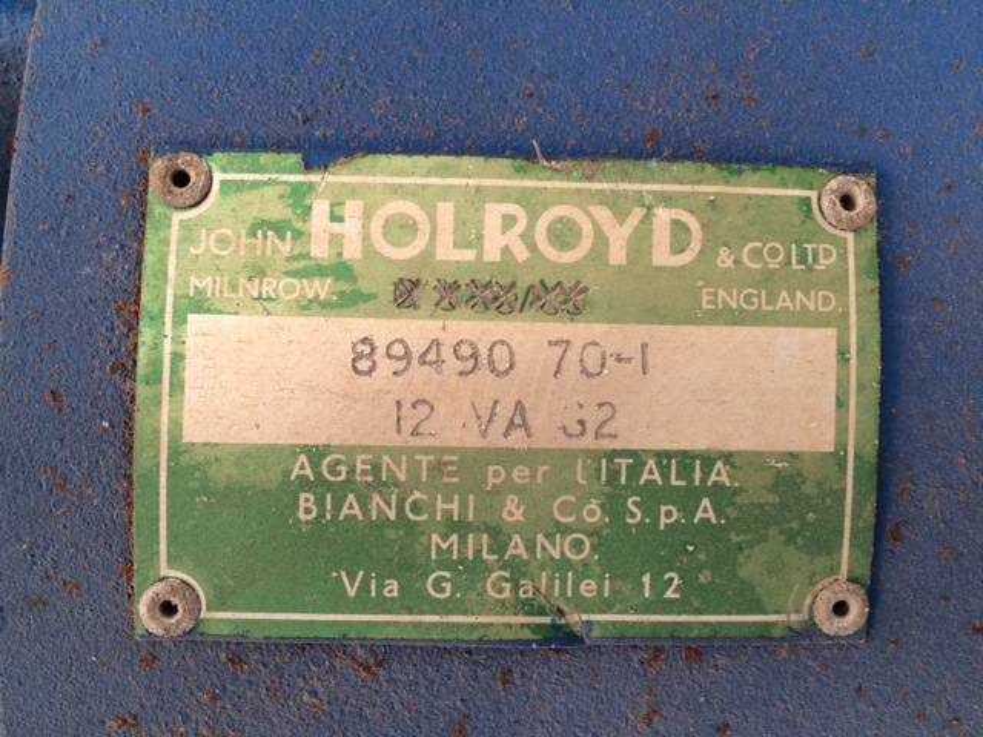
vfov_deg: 48.2
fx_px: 824
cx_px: 492
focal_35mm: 29
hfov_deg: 61.7
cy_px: 368
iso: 64
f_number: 2.2
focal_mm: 4.15
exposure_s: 1/120
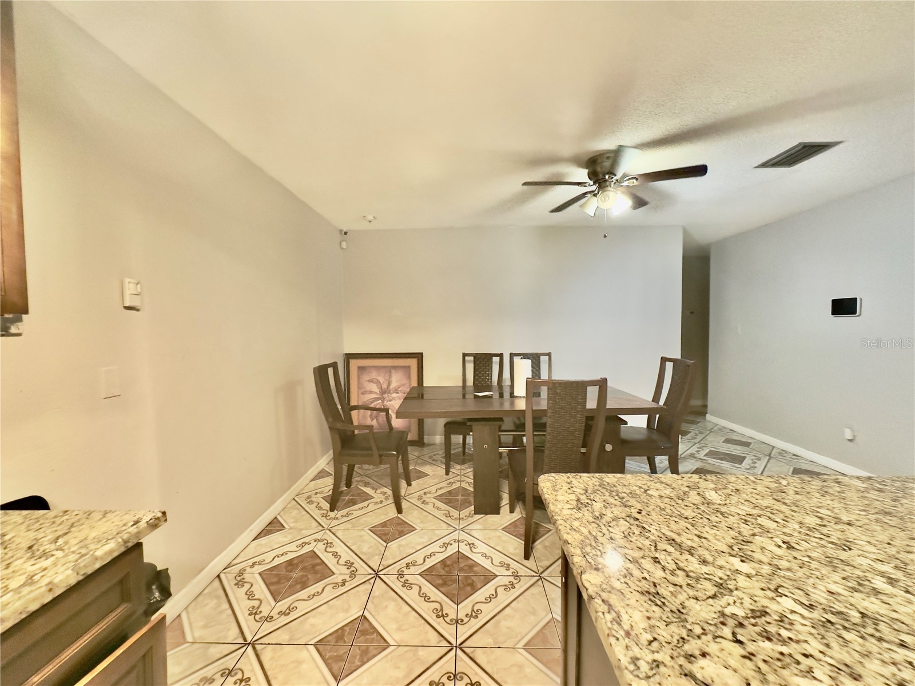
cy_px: 343
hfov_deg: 102.1
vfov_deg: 85.7
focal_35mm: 14
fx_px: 370
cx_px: 458
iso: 1250
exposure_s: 1/60
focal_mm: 2.22
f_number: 2.2
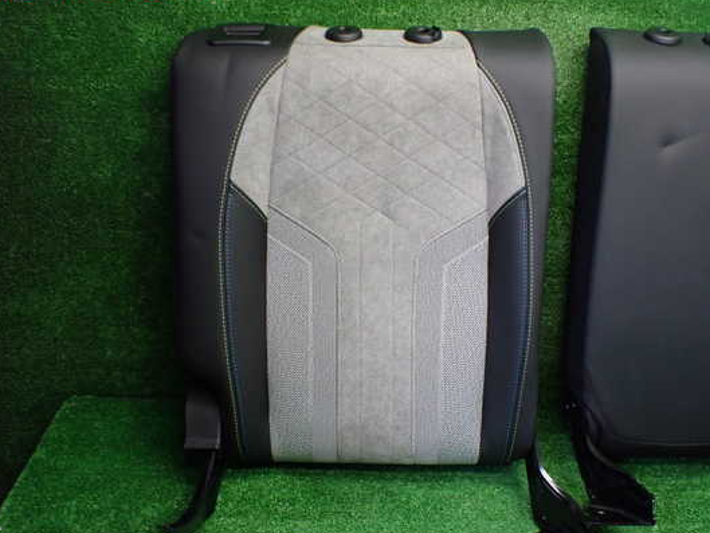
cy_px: 274
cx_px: 372
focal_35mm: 34
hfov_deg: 53.9
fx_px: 698
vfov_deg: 41.8
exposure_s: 1/125
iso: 500
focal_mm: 5.4
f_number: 2.3
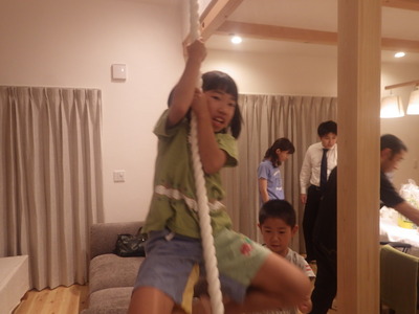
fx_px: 303
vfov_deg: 54.9
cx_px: 210
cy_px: 157
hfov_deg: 69.4
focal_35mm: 25
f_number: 2
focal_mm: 4.5
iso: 160
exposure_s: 1/45
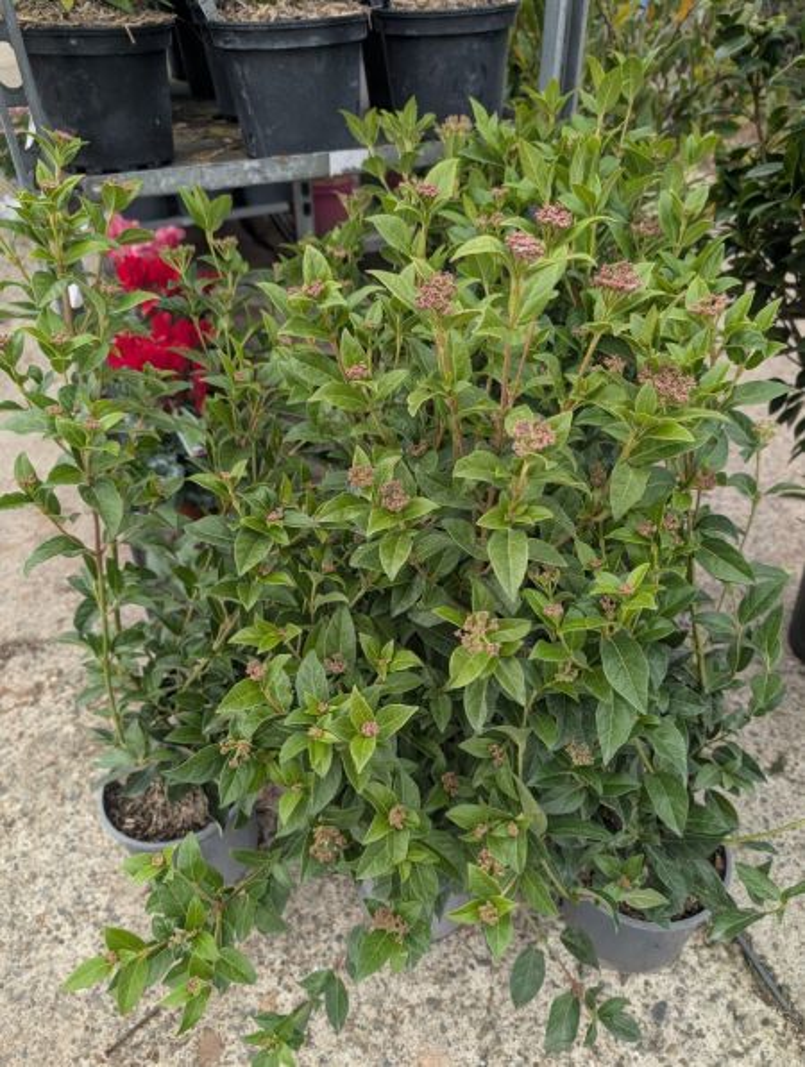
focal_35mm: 24
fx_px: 742
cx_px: 402
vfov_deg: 71.5
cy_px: 534
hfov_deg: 57.0
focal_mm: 6.9
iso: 28
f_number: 1.68
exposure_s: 1/205
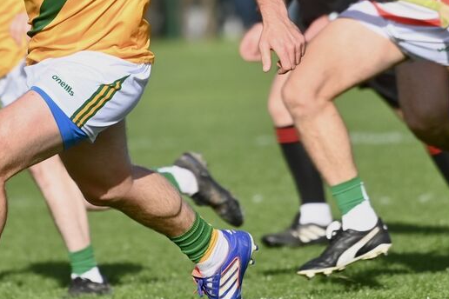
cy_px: -45
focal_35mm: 837
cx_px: 117
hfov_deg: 2.5
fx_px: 10438
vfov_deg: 1.6
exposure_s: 1/4000
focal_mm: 360
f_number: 5.6
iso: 800
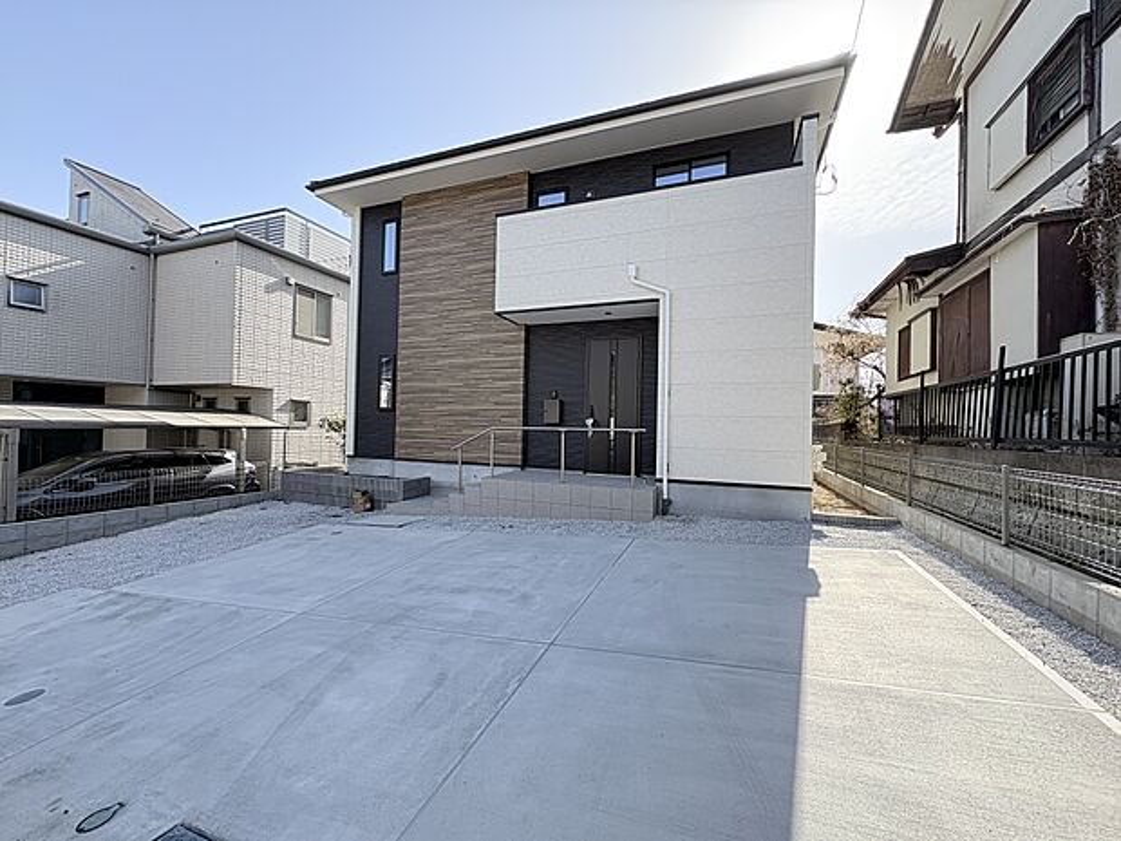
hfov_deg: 102.1
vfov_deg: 85.7
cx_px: 560
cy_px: 420
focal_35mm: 14
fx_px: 453
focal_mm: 2.22
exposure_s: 1/498
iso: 40
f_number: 2.2
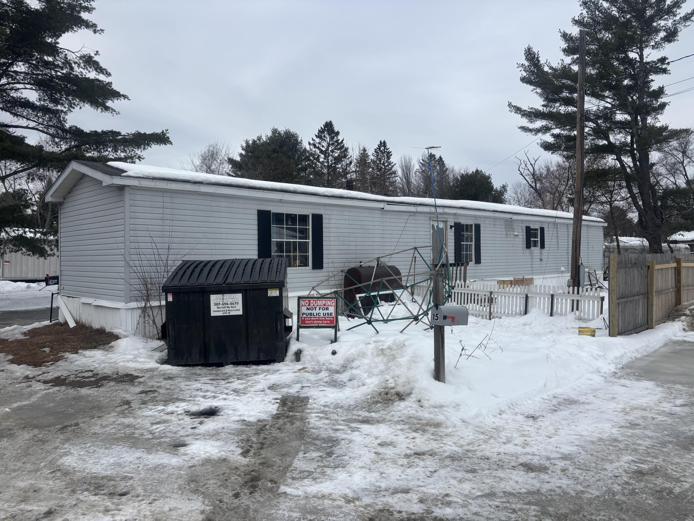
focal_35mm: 26
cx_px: 347
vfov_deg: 53.1
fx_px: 521
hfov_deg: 67.3
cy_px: 260
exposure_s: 1/2857
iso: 50
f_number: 1.6
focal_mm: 5.96
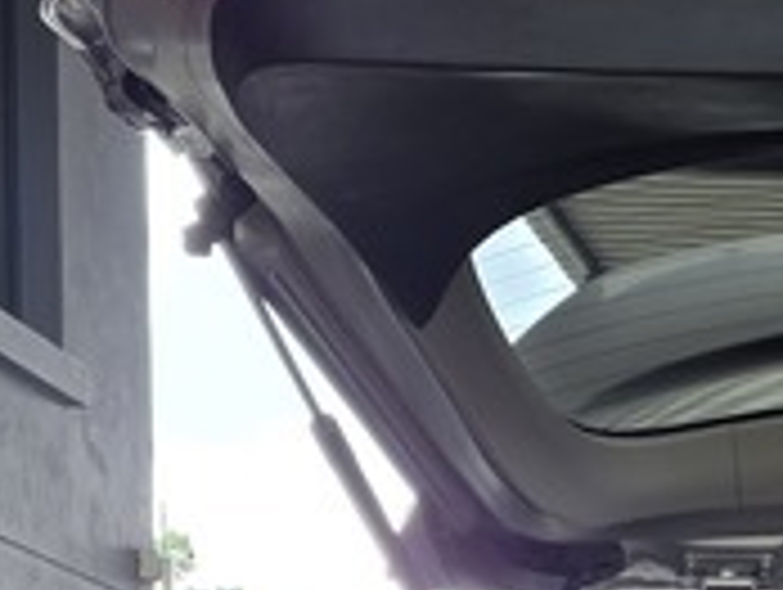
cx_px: 1143
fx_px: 3058
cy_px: 1234
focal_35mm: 135
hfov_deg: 13.8
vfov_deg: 10.1
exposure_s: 1/180
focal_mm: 6.25
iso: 80
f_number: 1.7
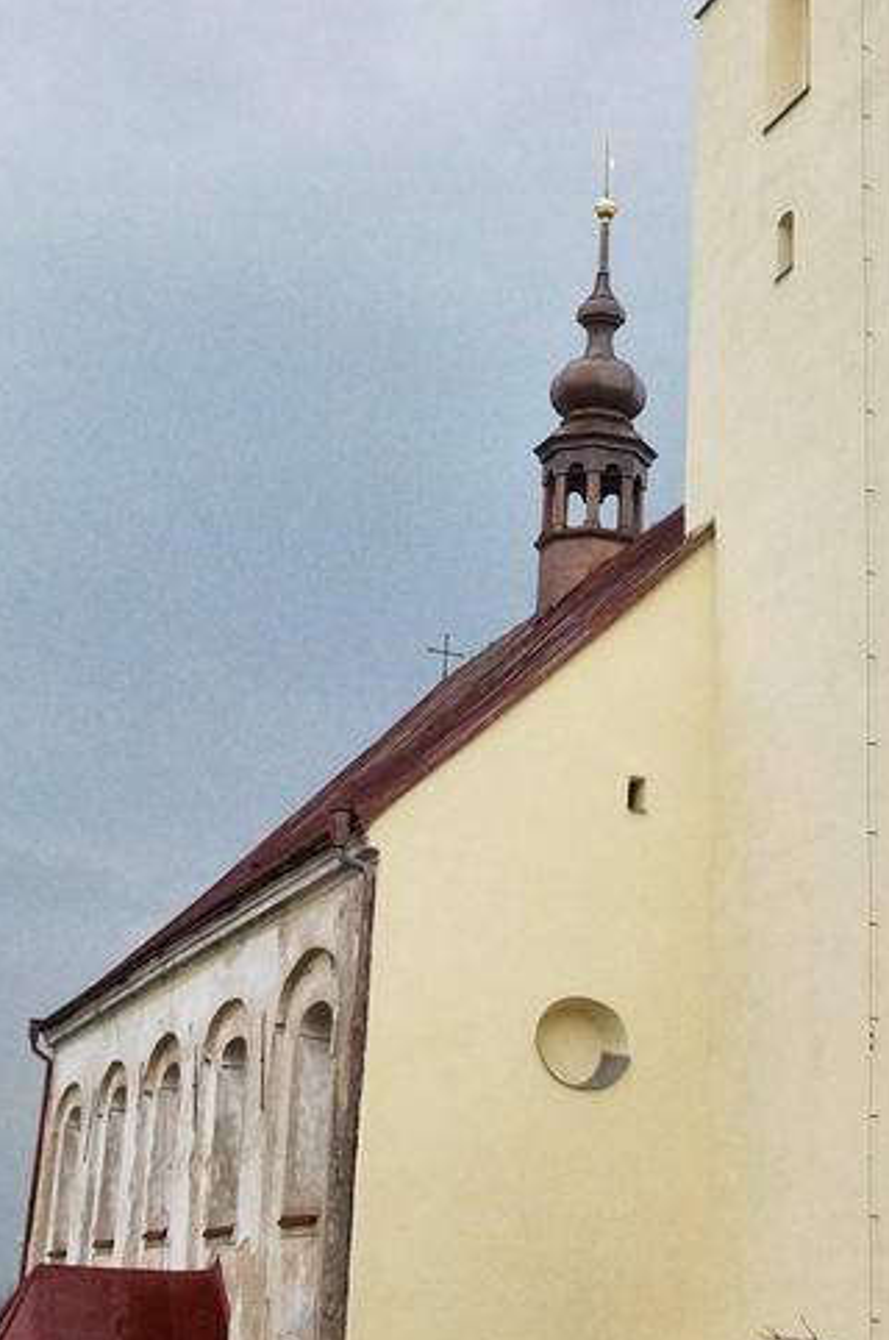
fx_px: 2080
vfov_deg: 34.8
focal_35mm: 56
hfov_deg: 23.9
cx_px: 670
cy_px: 317
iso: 800
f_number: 8
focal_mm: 18
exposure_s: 1/640
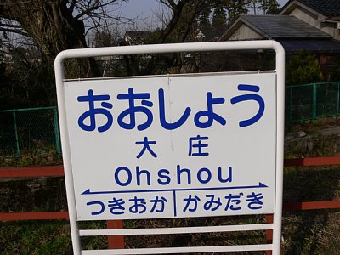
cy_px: 128
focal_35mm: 35
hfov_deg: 52.6
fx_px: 344
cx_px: 170
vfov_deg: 40.7
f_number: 6.3
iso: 80
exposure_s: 1/500
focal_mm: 7.4
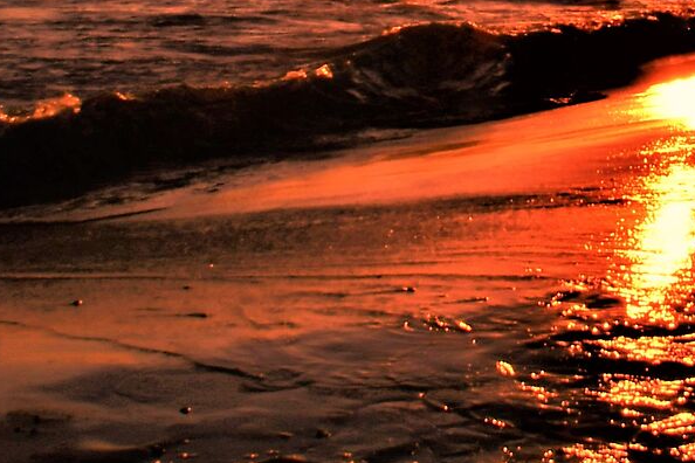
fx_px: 2104
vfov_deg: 12.1
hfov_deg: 18.6
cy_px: -189
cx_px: 569
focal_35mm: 109
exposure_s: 1/200
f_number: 22
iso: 100
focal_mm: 18
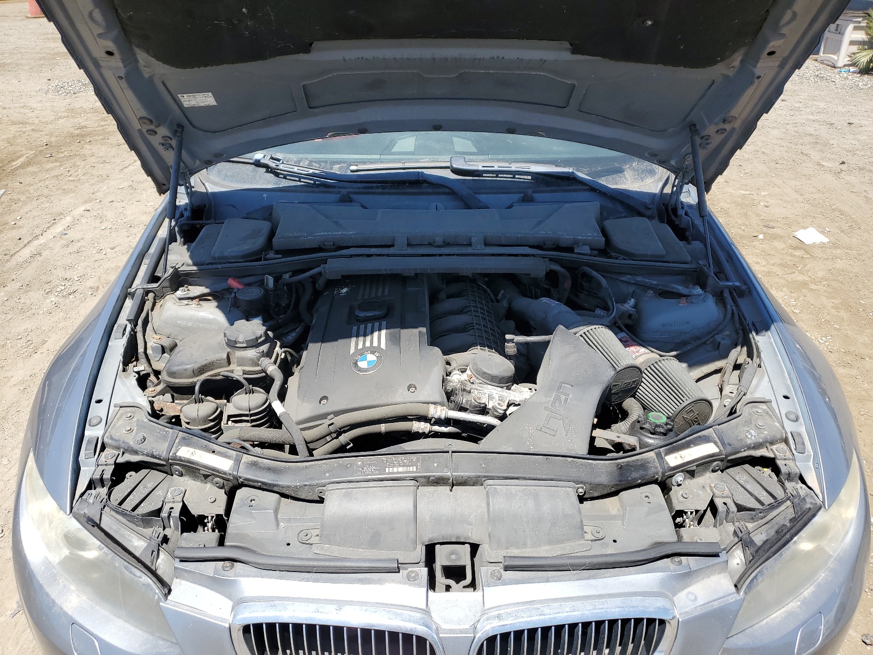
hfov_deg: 67.3
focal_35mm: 26
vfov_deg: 53.1
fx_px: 656
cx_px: 436
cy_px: 328
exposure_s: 1/1667
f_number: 1.5
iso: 50
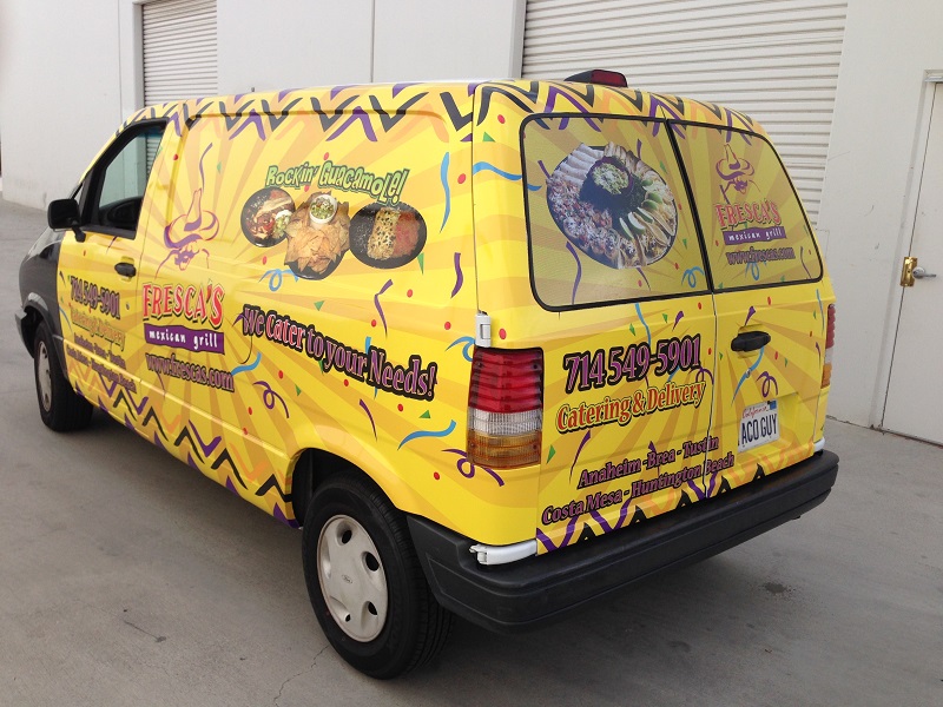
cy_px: 354
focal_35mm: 33
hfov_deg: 55.4
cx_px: 472
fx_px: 899
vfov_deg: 42.9
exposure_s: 1/1063
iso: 50
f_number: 2.4
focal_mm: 4.12
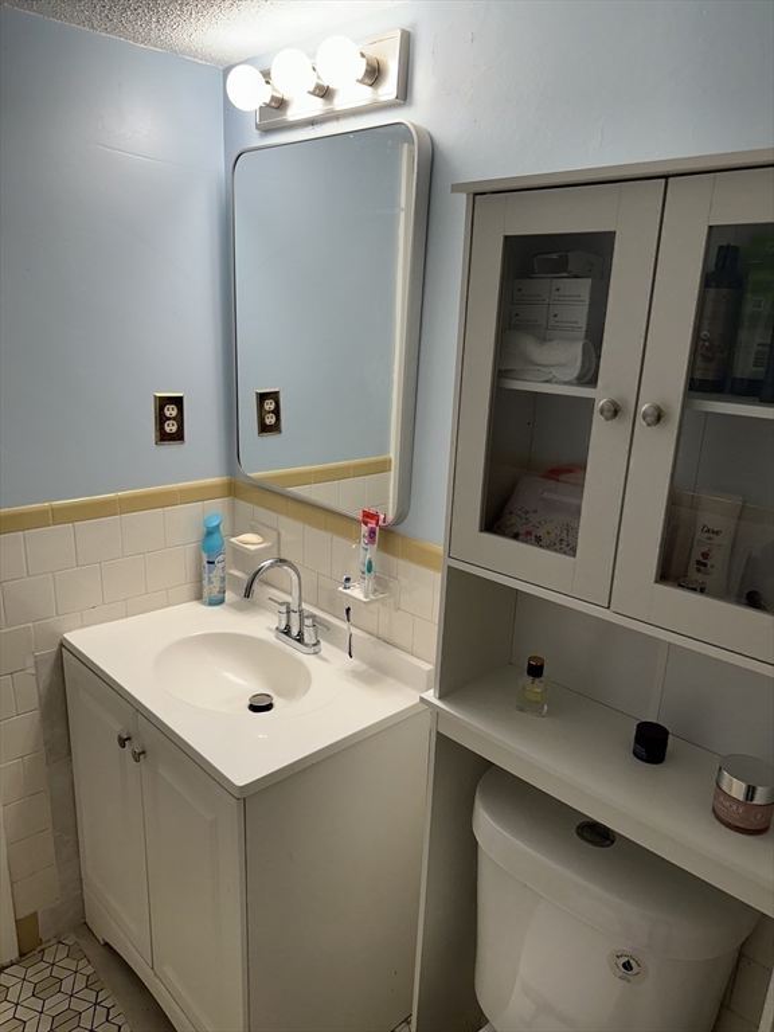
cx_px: 387
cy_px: 516
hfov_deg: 56.8
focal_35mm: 24
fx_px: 716
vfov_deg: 71.6
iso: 125
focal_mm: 6.86
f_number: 1.78
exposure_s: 1/120
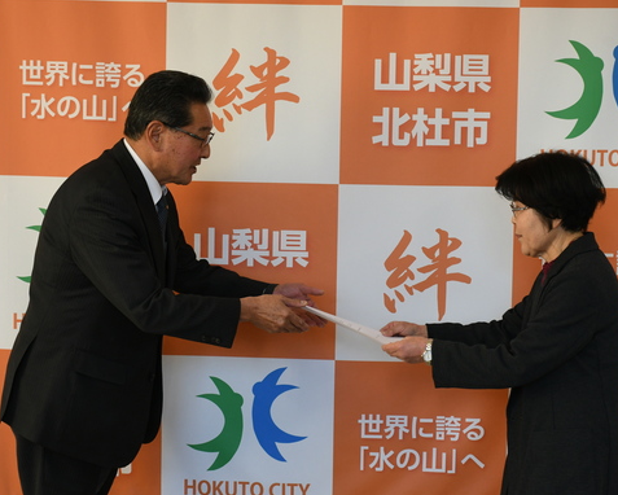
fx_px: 1629
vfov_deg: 17.3
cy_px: 247
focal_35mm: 89
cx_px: 363
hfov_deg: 21.5
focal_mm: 52
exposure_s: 1/160
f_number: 6.3
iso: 1250
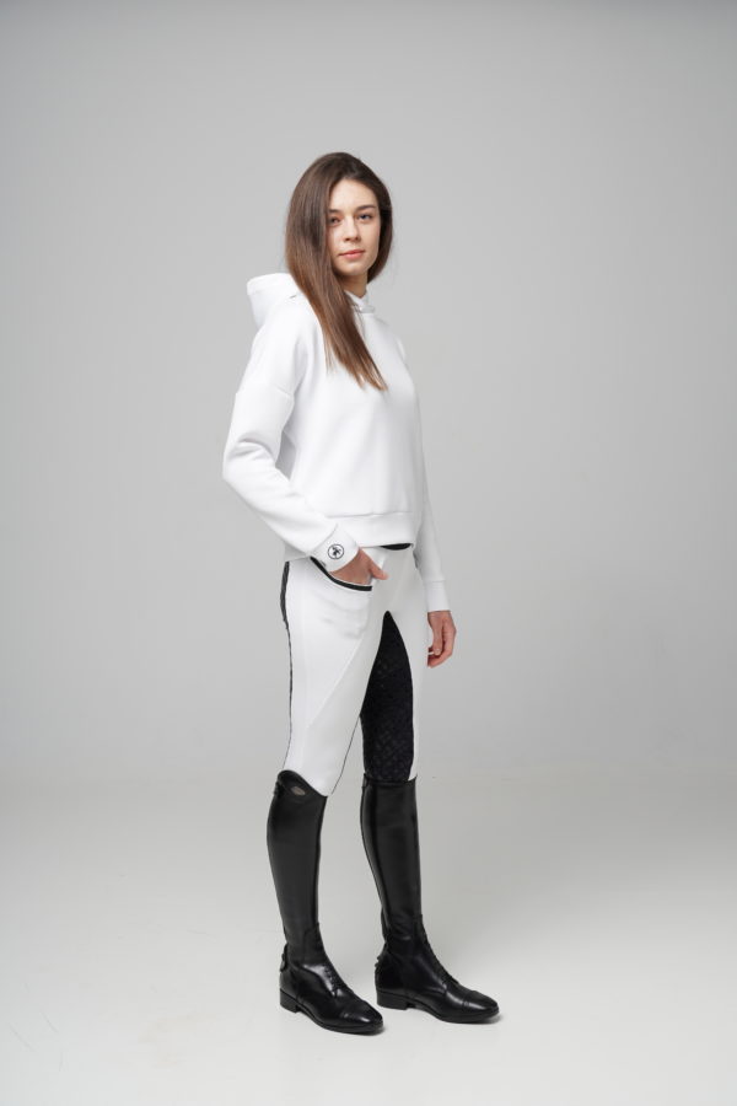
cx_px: 368
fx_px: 1520
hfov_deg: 27.3
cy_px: 553
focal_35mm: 50
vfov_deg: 40.0
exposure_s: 1/160
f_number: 7.1
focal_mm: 33
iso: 200
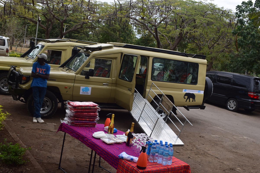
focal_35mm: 39
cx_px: 130
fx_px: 282
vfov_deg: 34.2
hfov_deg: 49.6
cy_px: 86
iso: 400
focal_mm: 26
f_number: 9
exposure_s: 1/125
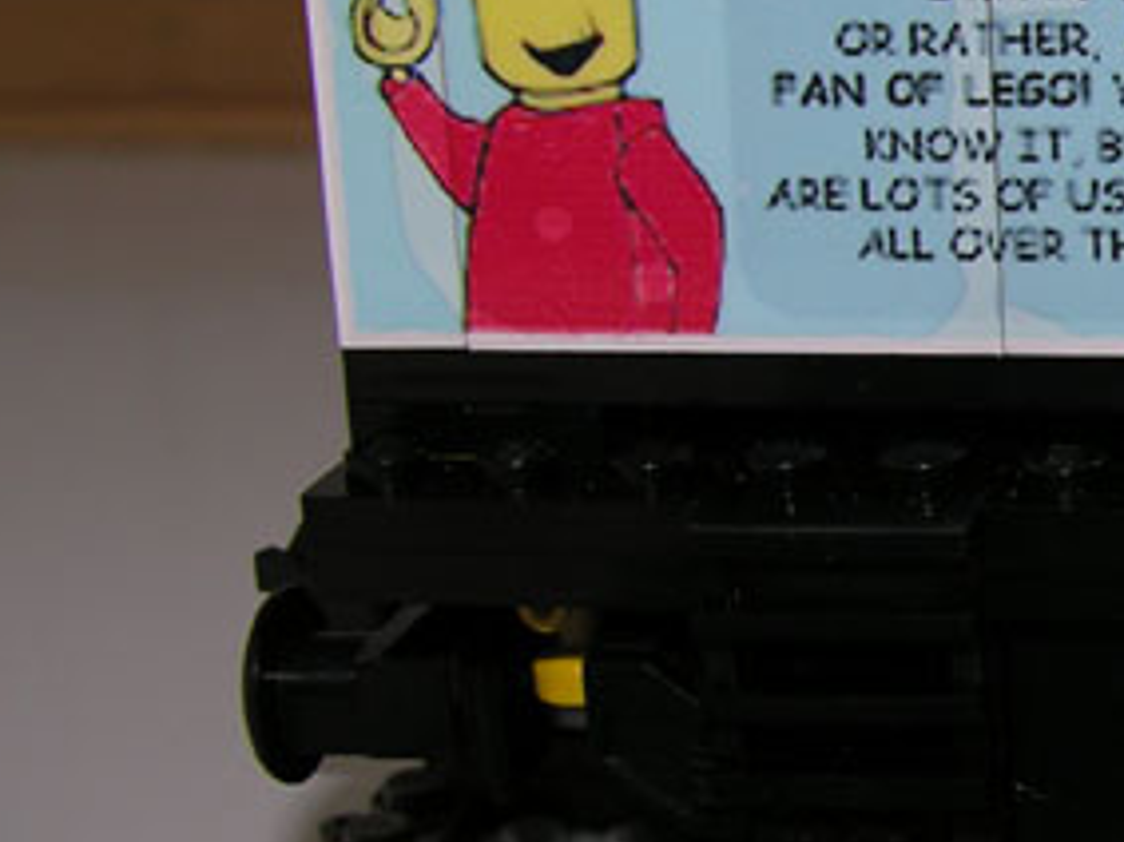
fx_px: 3213
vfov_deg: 14.9
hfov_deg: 18.6
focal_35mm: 99
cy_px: 413
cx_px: 1398
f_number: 2.8
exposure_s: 1/60.1
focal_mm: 8.9
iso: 50
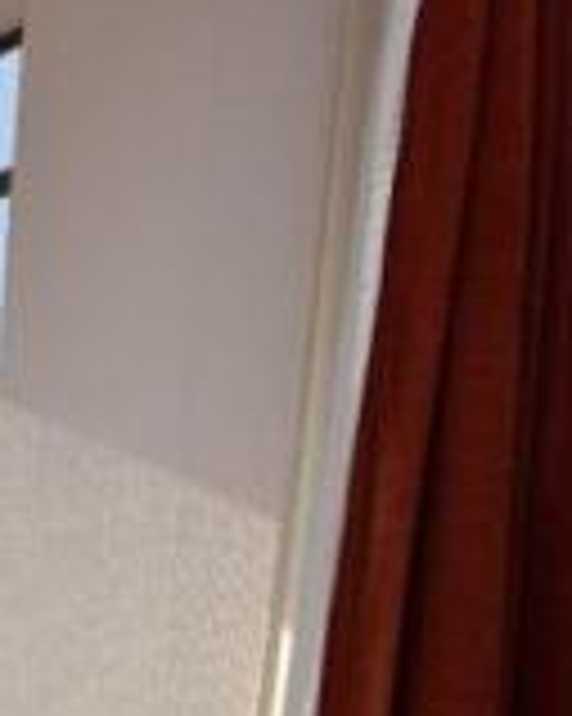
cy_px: 642
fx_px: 1229
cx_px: -763
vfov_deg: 31.0
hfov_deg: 15.5
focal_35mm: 58
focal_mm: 10
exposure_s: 1/200
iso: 100
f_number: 9
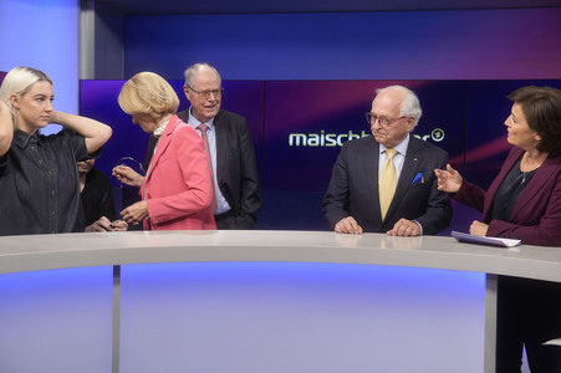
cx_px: 280
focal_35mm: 45
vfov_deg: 29.8
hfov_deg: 43.6
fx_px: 701
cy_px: 186
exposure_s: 1/200
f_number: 2.2
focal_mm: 30
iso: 640
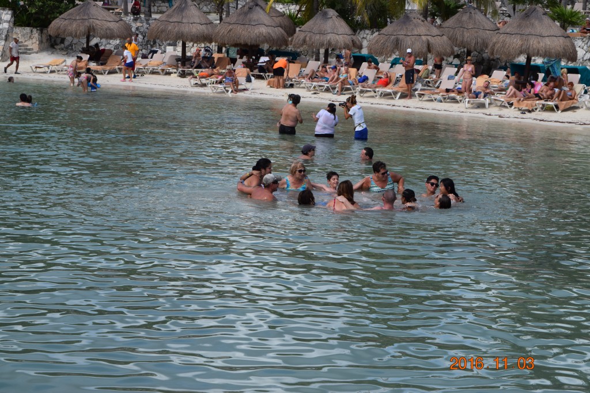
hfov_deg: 24.6
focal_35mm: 82
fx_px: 1352
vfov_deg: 16.5
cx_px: 295
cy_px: 196
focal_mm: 55
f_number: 9
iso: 200
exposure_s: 1/320
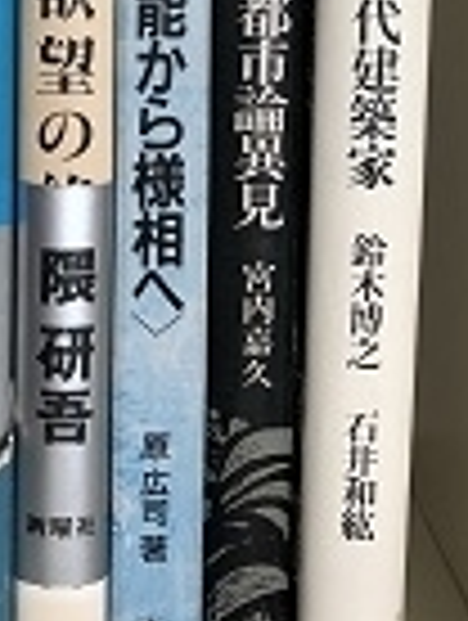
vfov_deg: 22.6
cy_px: -81
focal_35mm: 81
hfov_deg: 17.9
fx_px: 1456
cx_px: 36
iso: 25
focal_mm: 3.99
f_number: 1.8
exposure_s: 1/40
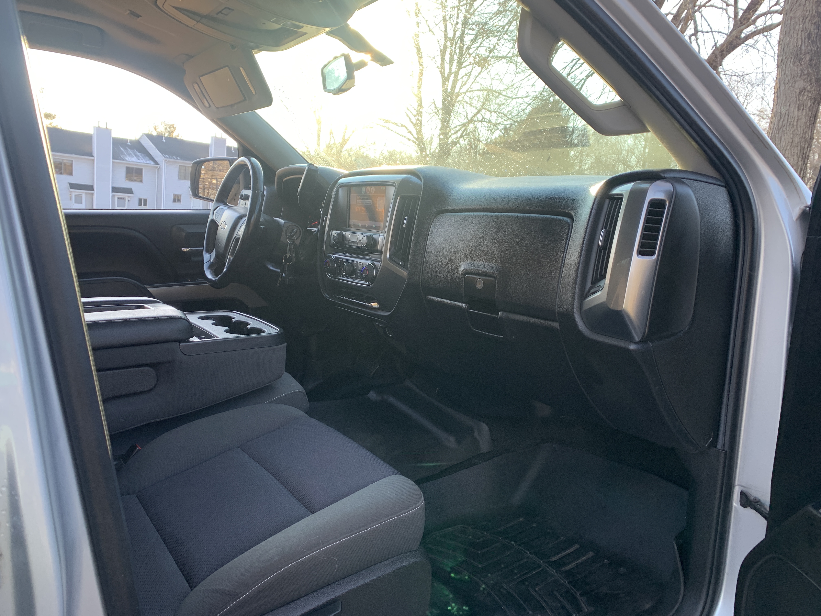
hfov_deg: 67.3
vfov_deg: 53.1
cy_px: 308
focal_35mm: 26
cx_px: 410
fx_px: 617
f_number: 1.8
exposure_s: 1/121
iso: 25
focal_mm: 4.25
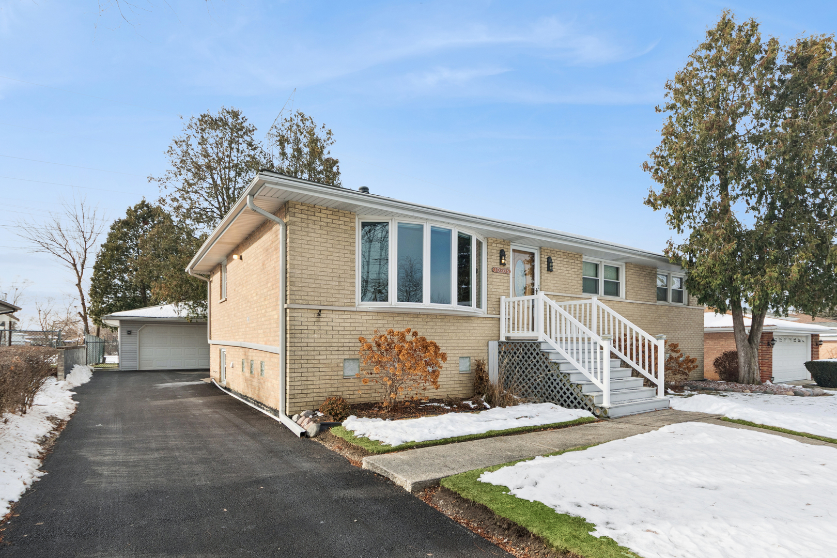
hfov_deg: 93.3
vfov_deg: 70.4
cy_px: 279
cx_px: 418
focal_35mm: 17
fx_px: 395
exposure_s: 1/200
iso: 250
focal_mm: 11.5
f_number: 8
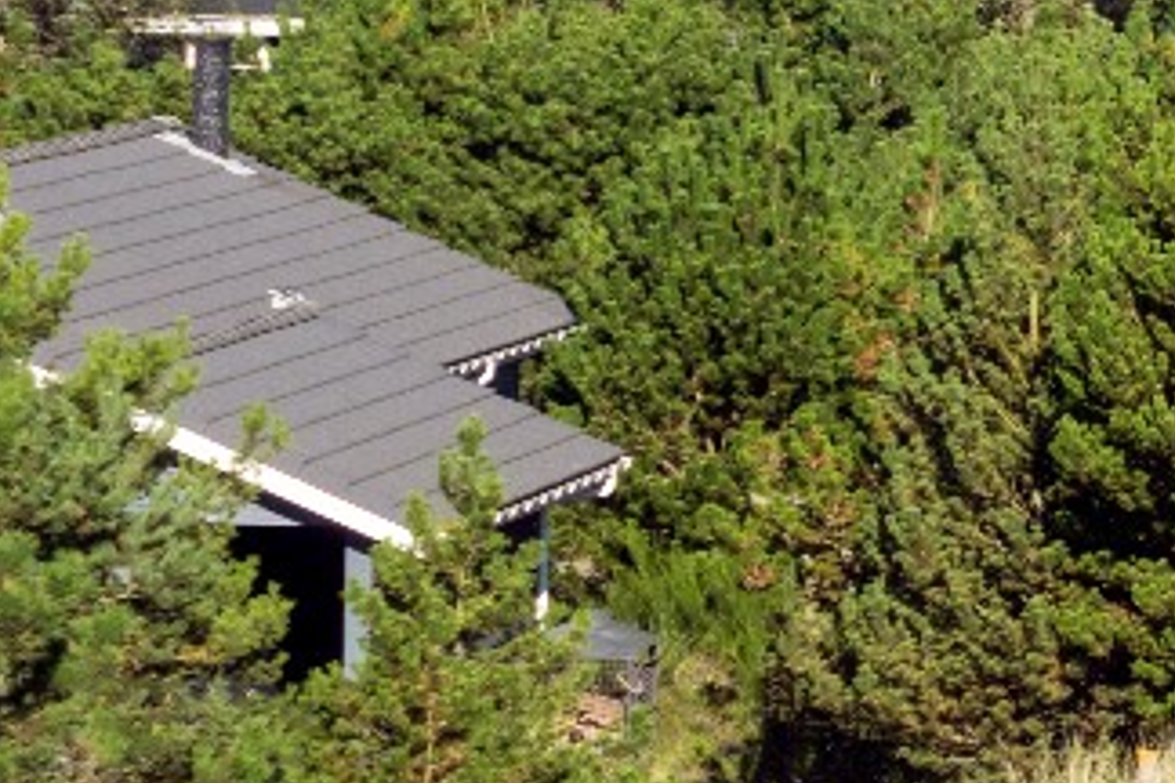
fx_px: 9530
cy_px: 286
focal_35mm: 292
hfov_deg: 7.0
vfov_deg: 4.7
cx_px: 1316
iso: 125
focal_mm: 38.37
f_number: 4.5
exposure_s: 1/800
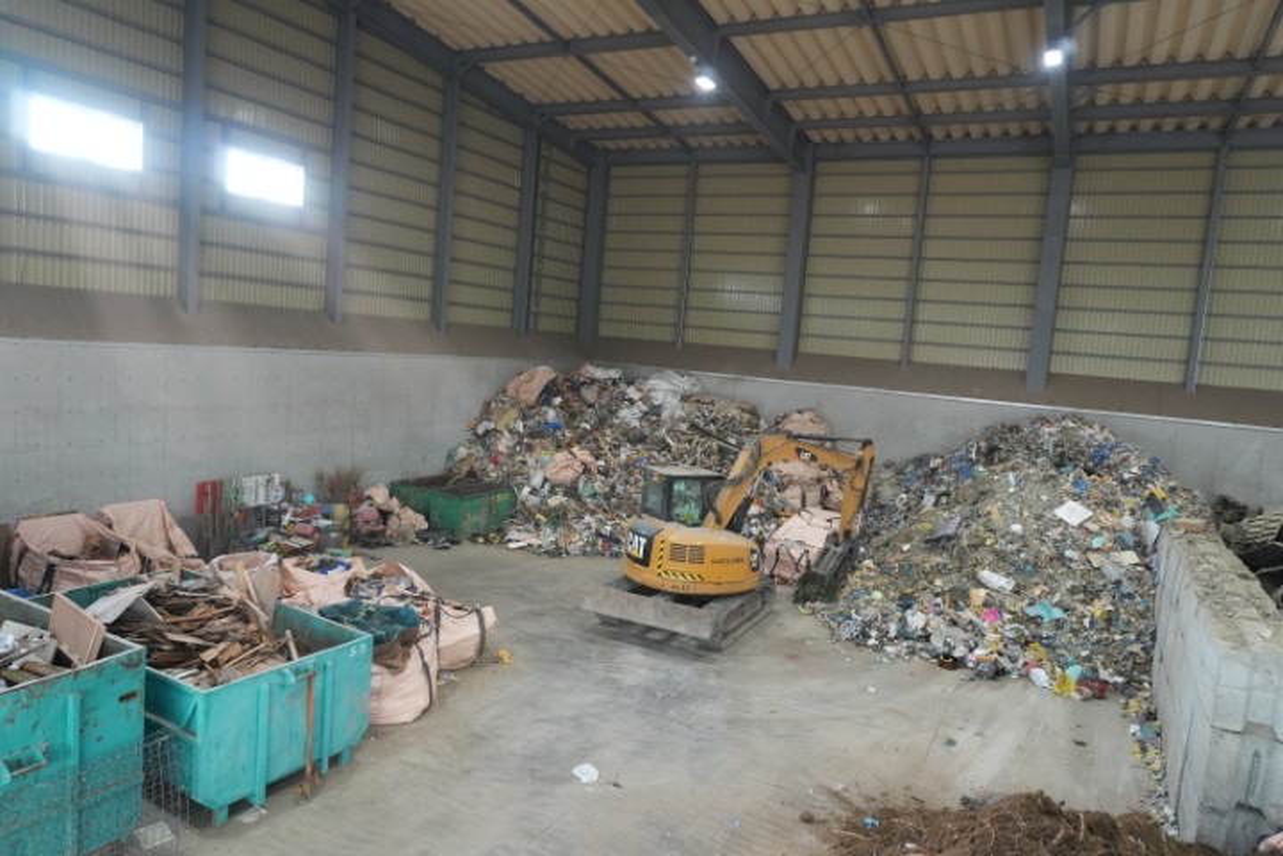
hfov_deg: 73.7
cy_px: 428
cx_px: 642
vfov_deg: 53.1
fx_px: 855
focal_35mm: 24
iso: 800
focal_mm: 16
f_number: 4
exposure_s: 1/160
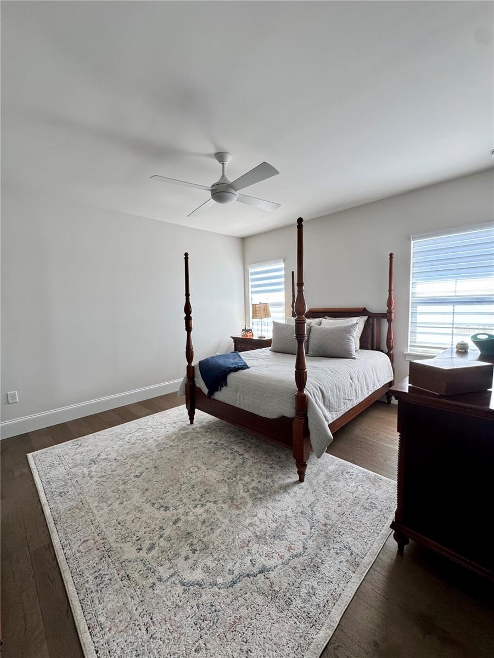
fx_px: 266
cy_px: 329
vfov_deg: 102.1
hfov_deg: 85.7
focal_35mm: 14
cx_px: 247
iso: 250
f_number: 2.2
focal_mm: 2.22
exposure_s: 1/99
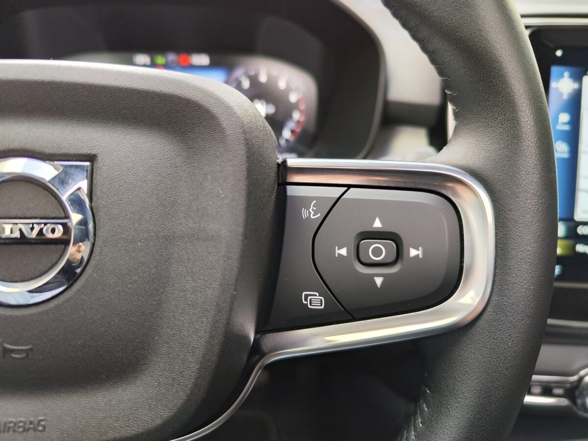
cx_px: 294
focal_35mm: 23
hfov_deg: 73.9
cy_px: 220
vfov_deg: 58.9
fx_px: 391
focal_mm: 7.01
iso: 182
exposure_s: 1/100
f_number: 1.69
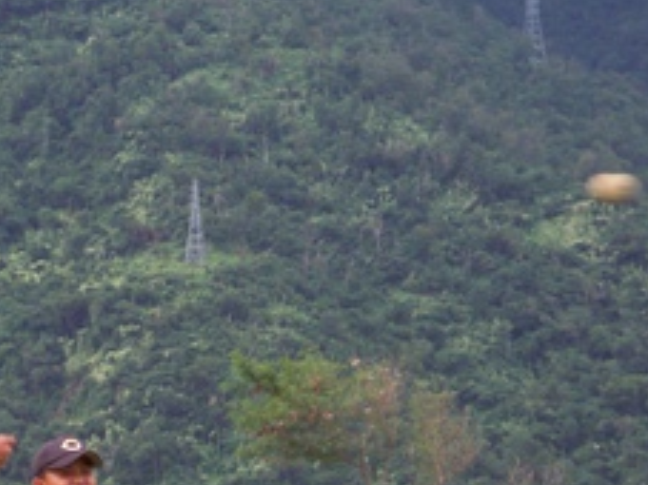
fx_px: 4210
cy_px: 613
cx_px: 57
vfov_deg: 6.5
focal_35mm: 225
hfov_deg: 8.8
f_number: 5.1
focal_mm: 15.1
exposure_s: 1/250
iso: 100
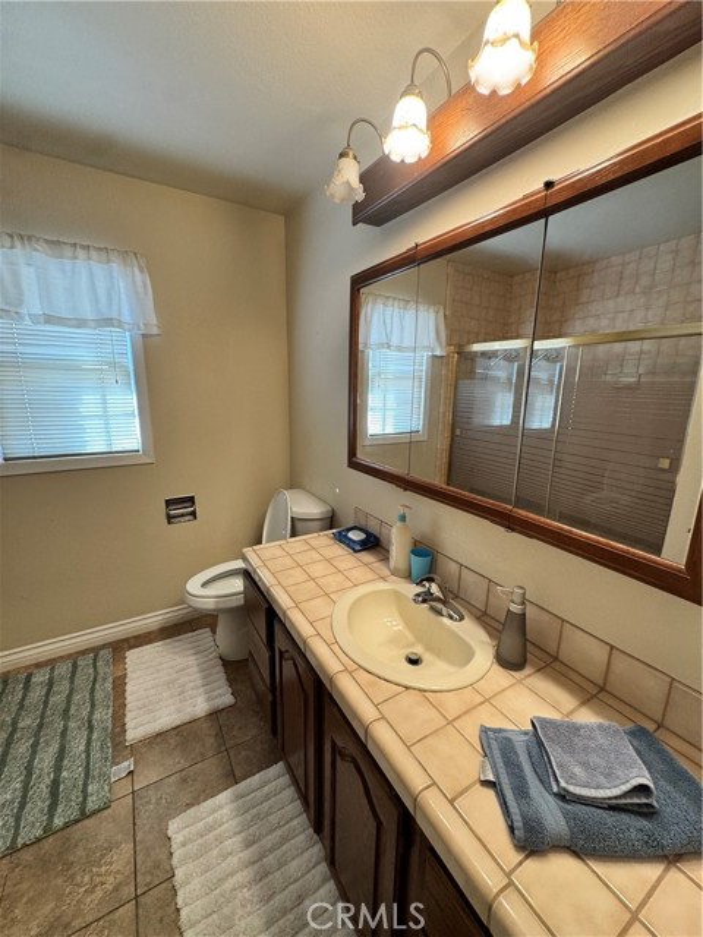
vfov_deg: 102.1
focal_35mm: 14
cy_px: 468
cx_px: 352
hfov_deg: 85.7
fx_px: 379
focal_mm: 2.22
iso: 160
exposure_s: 1/60
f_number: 2.2
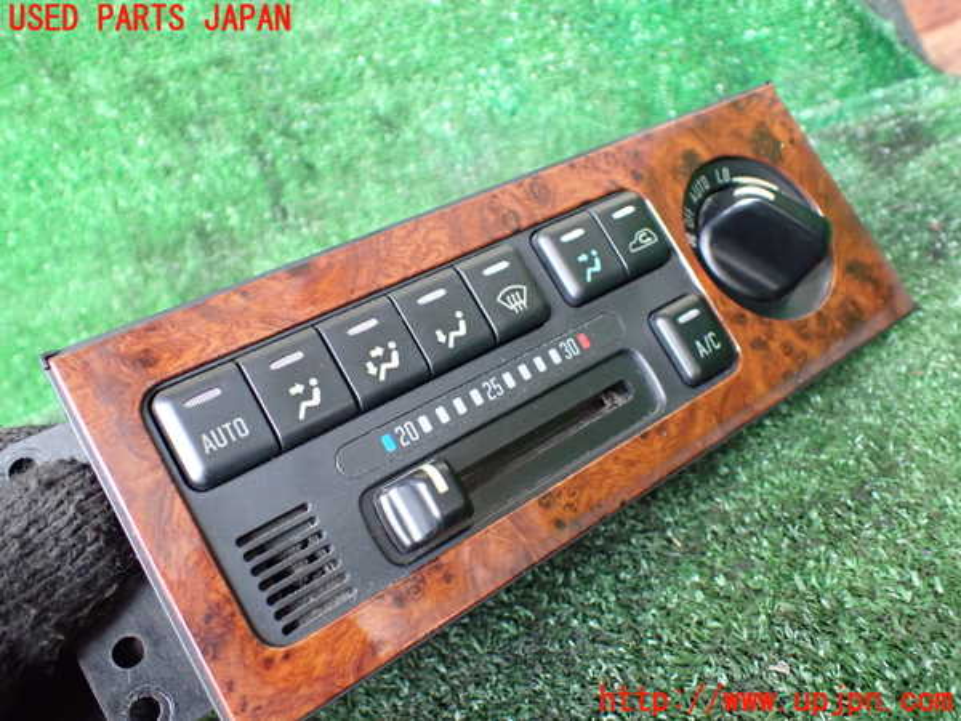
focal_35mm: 30
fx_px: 833
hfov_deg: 60.0
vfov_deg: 46.8
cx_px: 480
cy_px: 360
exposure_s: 1/50
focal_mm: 5.4
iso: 800
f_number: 2.3
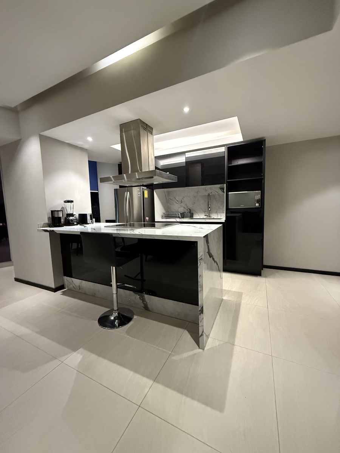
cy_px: 226
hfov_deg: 85.7
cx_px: 170
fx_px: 183
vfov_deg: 102.1
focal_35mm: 14
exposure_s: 1/40
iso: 1000
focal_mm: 2.22
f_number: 2.2
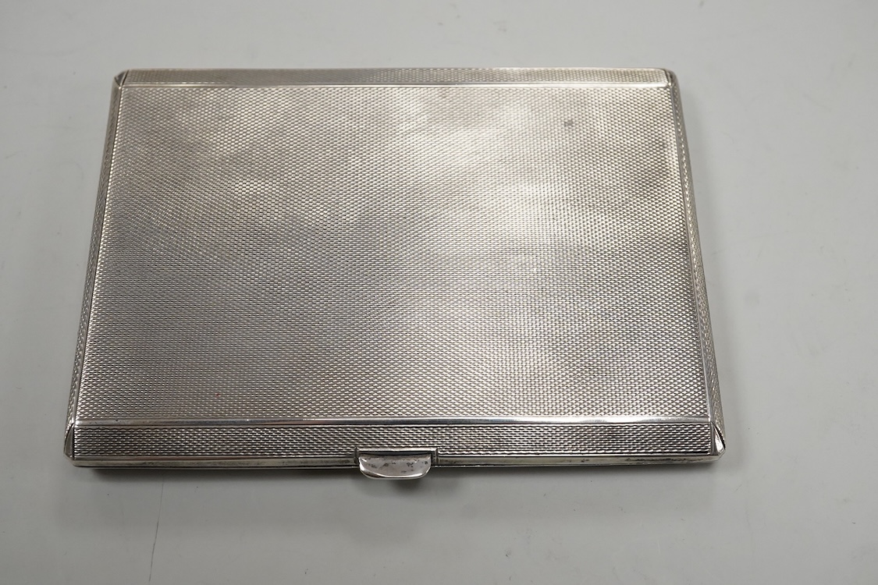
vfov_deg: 29.9
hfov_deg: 43.6
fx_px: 1097
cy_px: 292
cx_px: 439
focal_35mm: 45
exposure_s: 1/250
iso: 2500
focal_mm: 30
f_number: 11
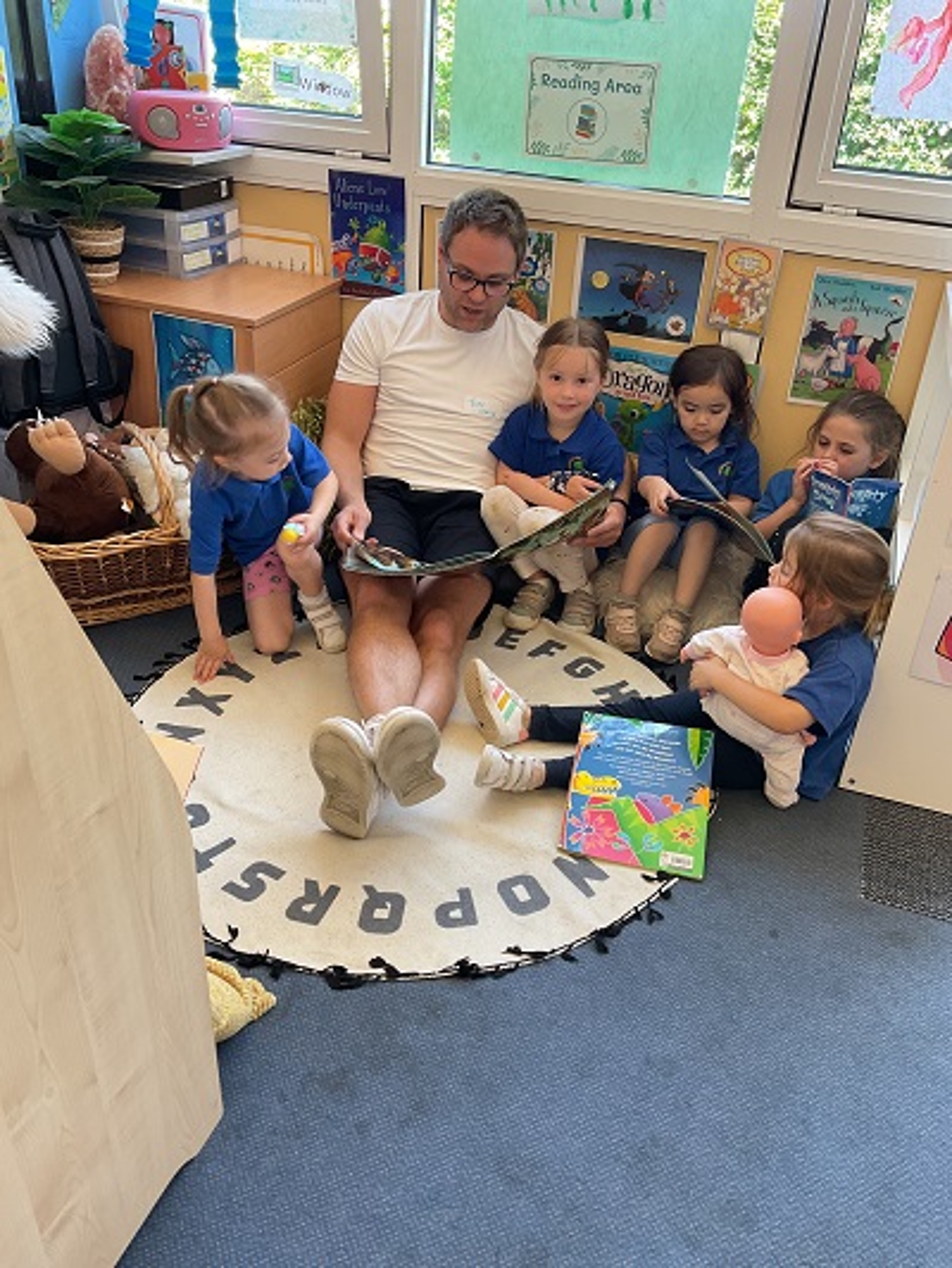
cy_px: 634
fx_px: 1063
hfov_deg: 48.2
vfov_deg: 61.6
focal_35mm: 29
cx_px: 476
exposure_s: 1/100
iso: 64
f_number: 1.8
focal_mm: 3
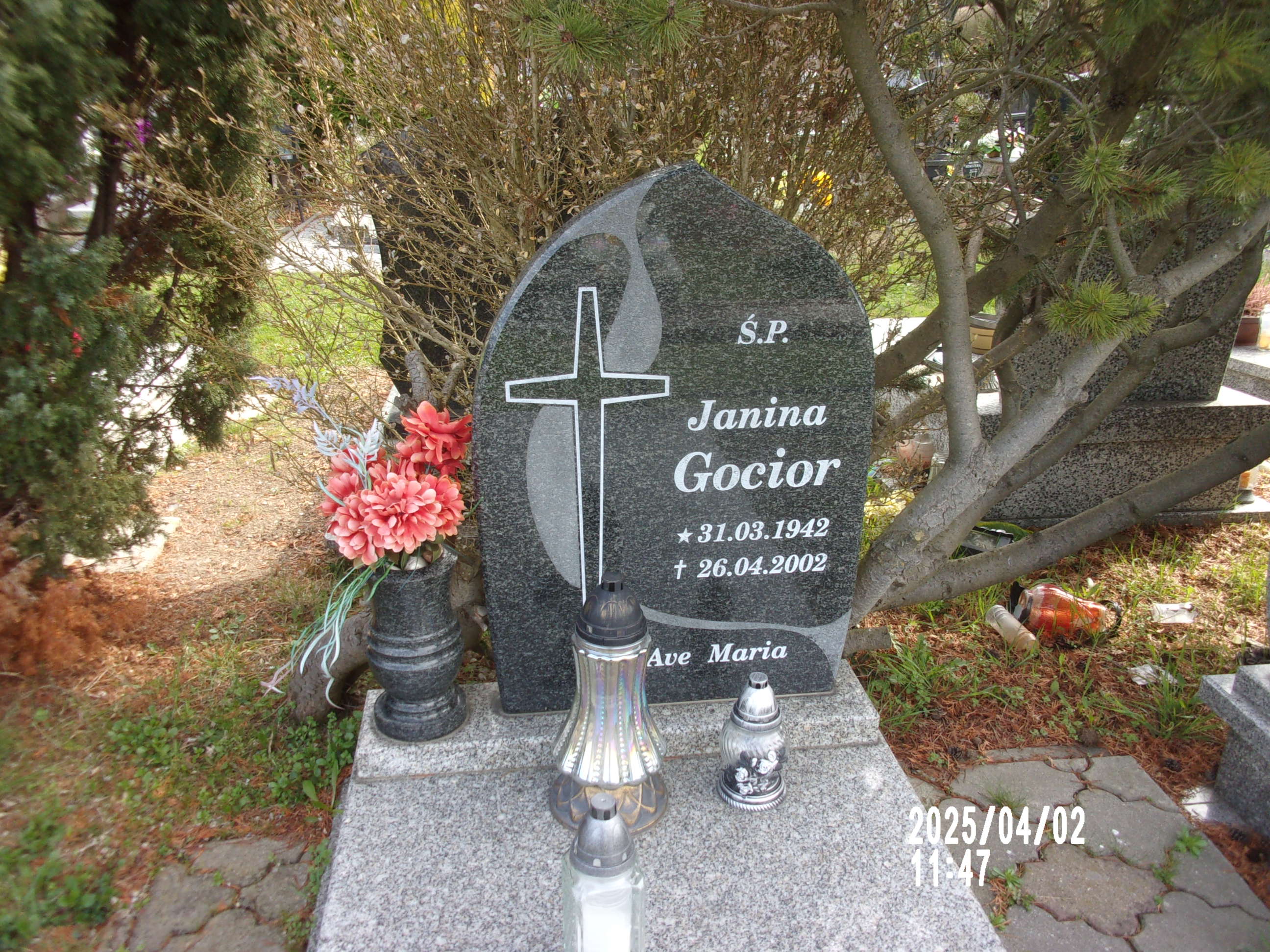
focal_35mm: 28
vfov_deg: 49.7
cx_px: 635
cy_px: 476
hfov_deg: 63.4
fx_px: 1027
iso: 80
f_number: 3.9
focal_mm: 5.1
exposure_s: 1/90
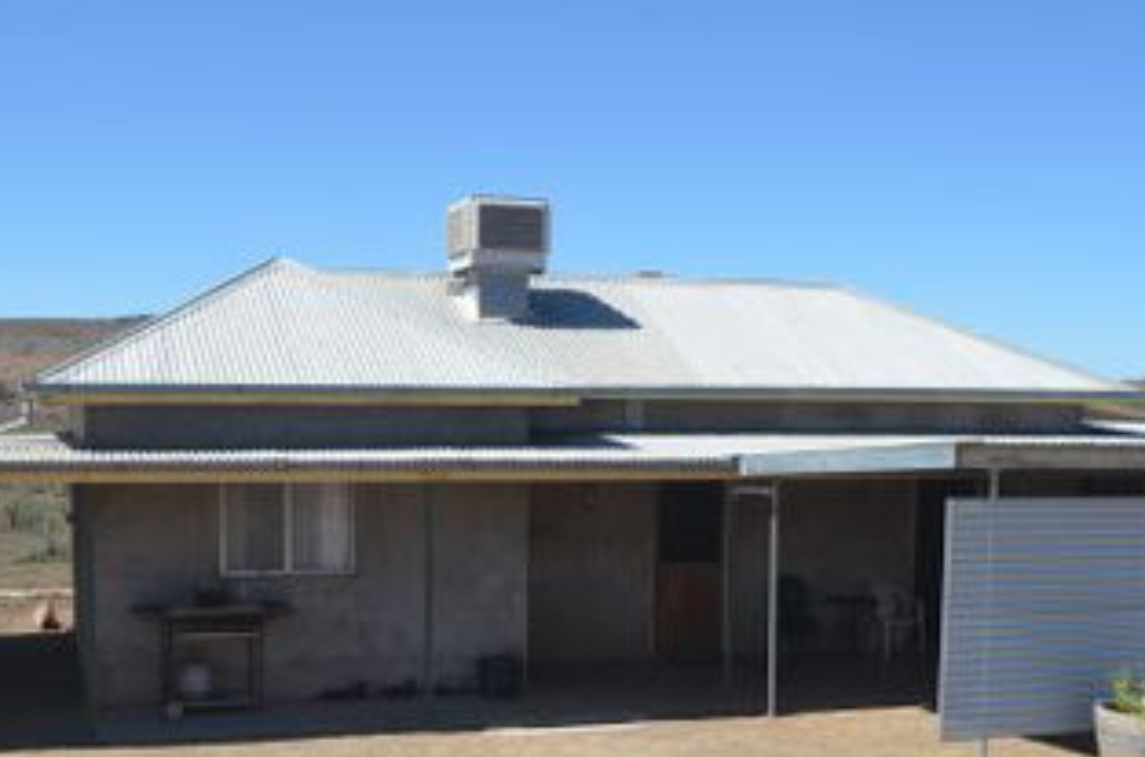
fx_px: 1459
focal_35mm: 46
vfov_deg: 28.7
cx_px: 446
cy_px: 558
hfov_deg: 42.6
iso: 100
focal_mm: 20
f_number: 8
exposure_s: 1/250
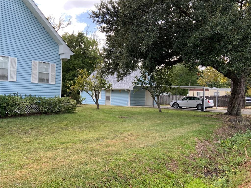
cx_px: 126
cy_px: 94
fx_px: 210
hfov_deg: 61.7
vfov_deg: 48.2
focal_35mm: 29
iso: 16
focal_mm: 3
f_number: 1.8
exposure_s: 1/400
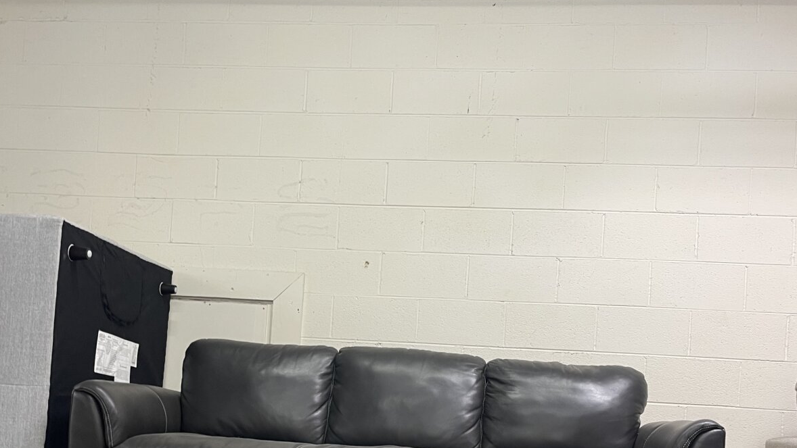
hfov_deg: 54.0
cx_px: 401
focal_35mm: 37
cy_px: 380
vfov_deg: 30.9
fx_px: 782
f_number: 1.6
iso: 80
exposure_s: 1/60
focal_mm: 5.1
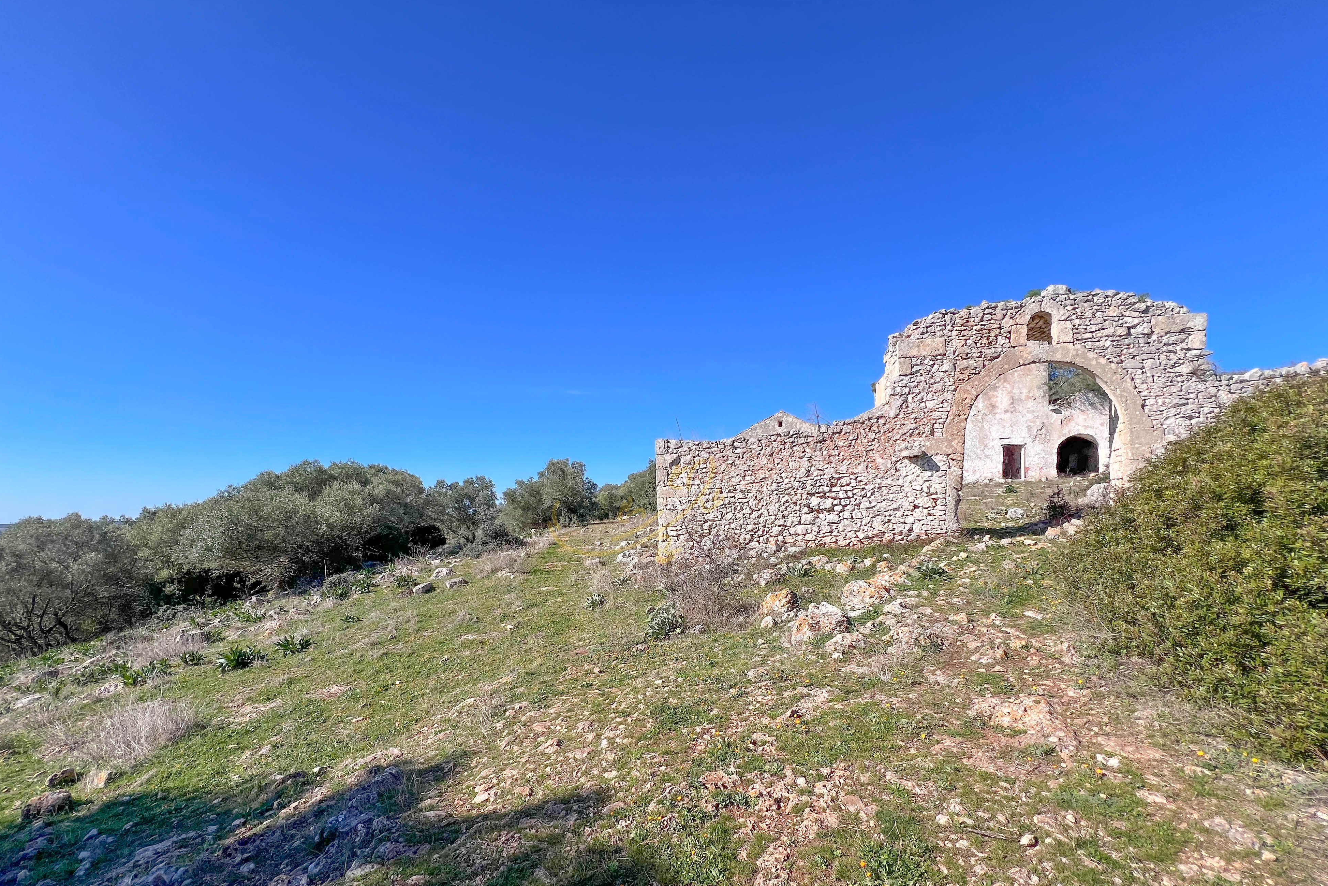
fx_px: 516
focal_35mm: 14
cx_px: 651
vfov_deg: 80.6
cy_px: 515
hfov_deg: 104.2
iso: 32
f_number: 1.8
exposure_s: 1/1700
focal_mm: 1.57
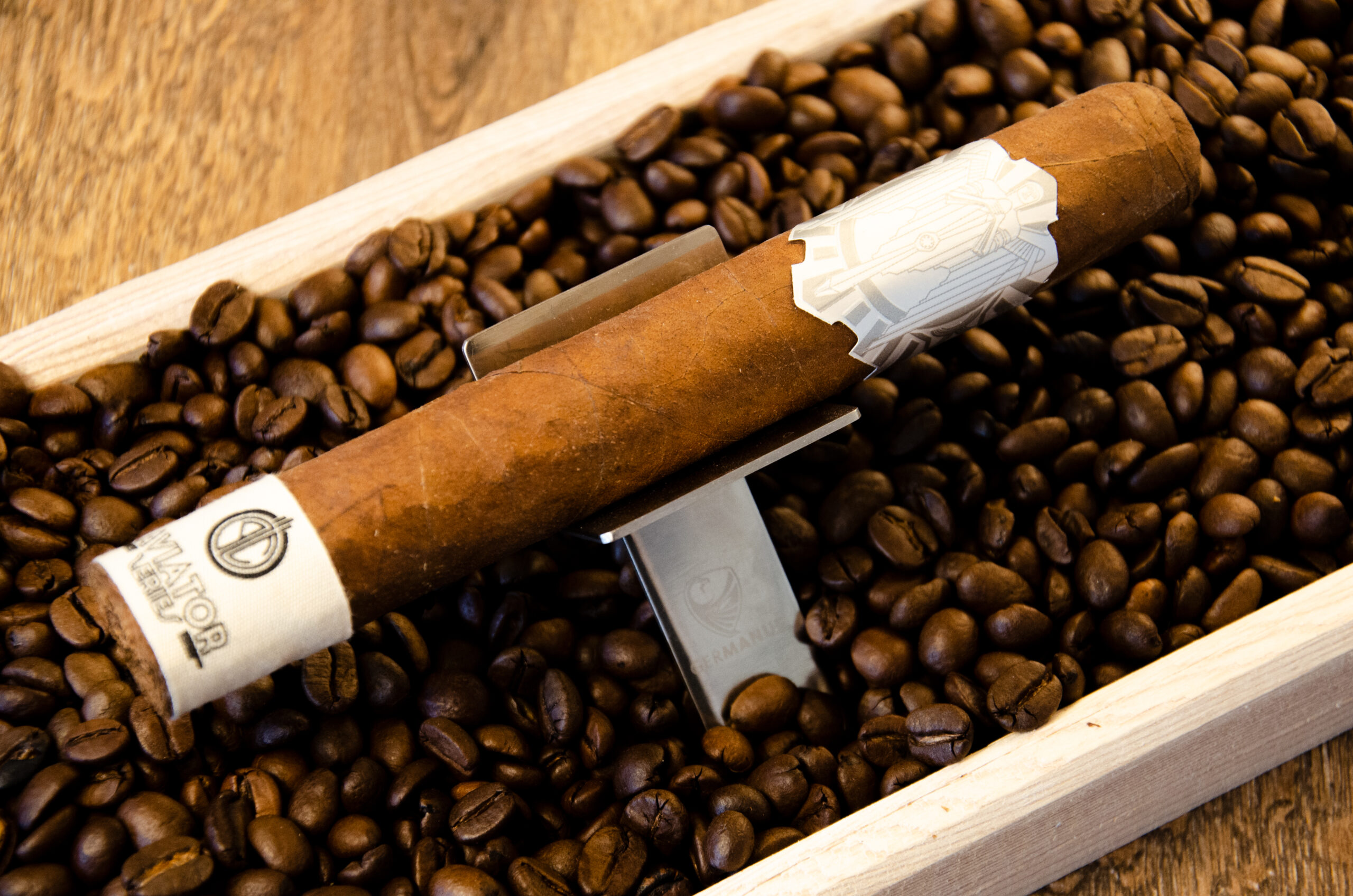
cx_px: 676
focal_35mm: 105
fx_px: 3938
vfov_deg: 13.0
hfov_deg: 19.5
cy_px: 448
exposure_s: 1/20
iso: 800
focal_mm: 70
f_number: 5.3
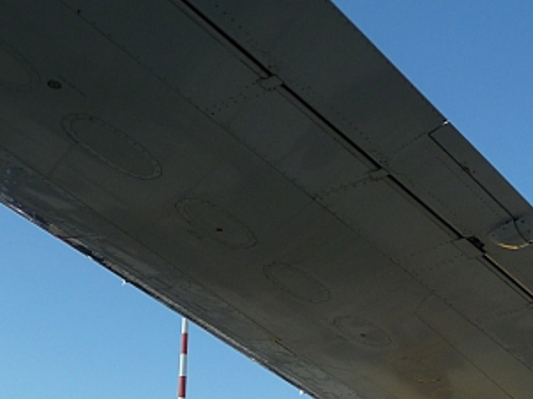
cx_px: 365
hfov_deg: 32.9
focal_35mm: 58
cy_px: 430
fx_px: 892
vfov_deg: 23.7
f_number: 4.5
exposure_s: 1/400
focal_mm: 4.1
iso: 80
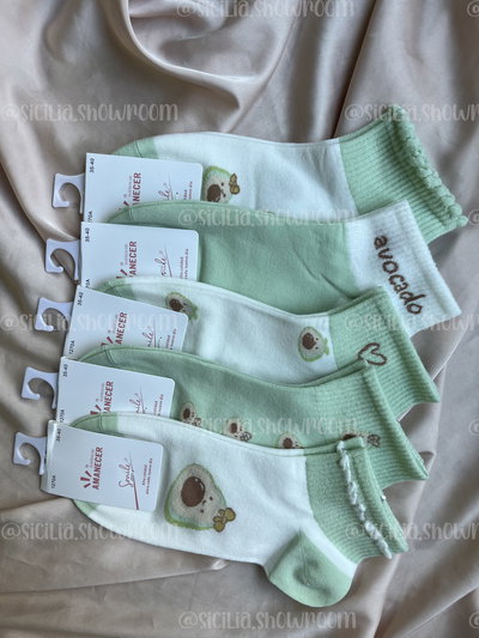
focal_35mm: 26
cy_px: 319
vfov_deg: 67.3
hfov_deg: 53.1
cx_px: 240
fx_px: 480
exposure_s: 1/122
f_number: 1.6
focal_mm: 5.1
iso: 32
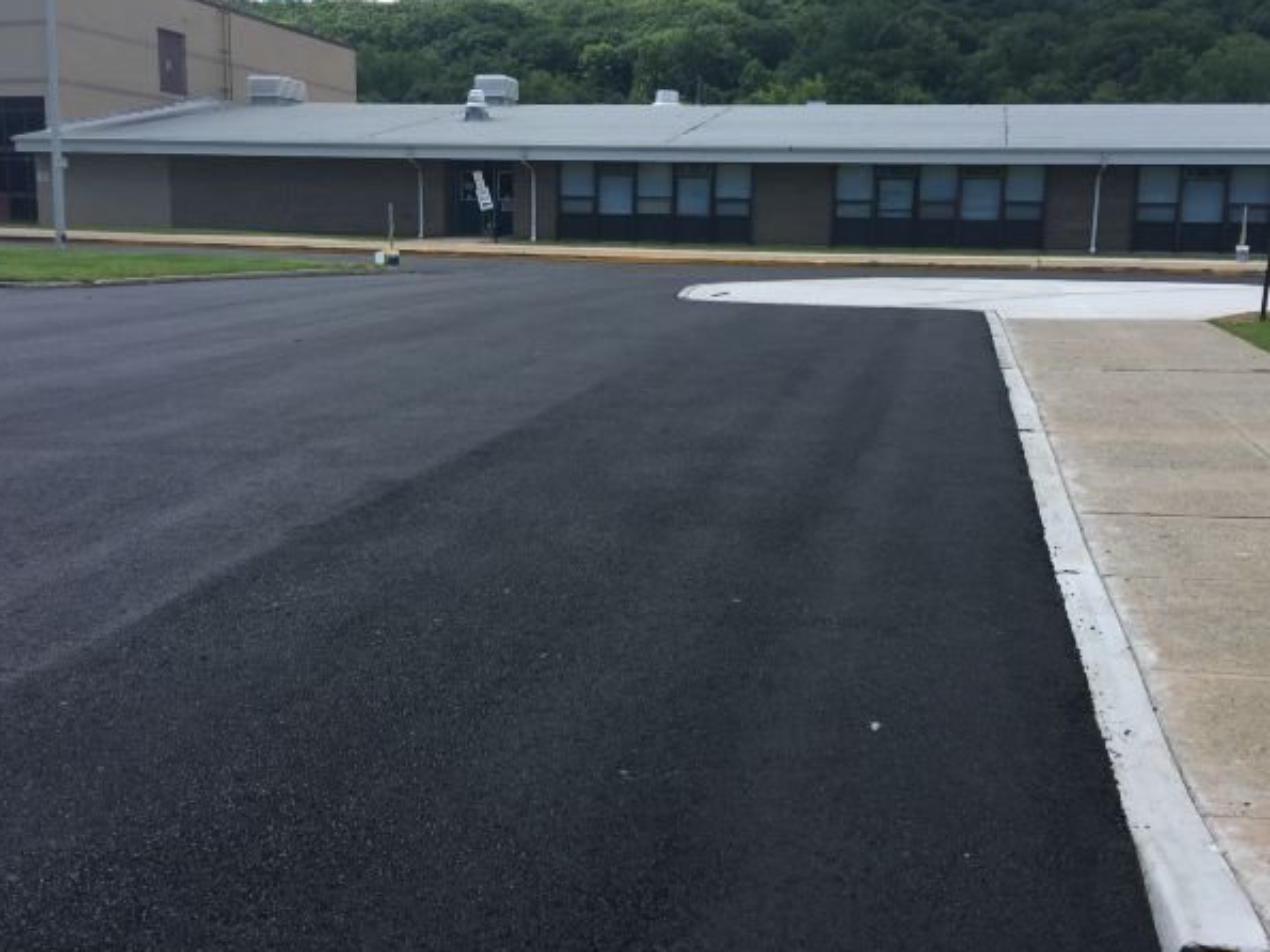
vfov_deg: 36.8
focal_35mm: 39
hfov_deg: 47.9
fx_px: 1431
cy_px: 519
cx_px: 655
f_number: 2.2
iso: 25
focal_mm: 4.15
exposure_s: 1/1183
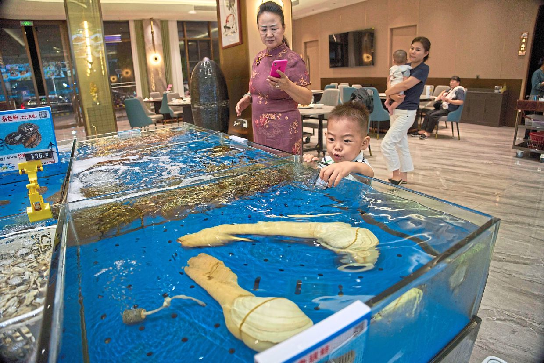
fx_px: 302
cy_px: 182
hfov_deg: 84.0
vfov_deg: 61.9
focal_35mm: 20
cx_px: 272
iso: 3200
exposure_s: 1/400
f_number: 4
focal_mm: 20
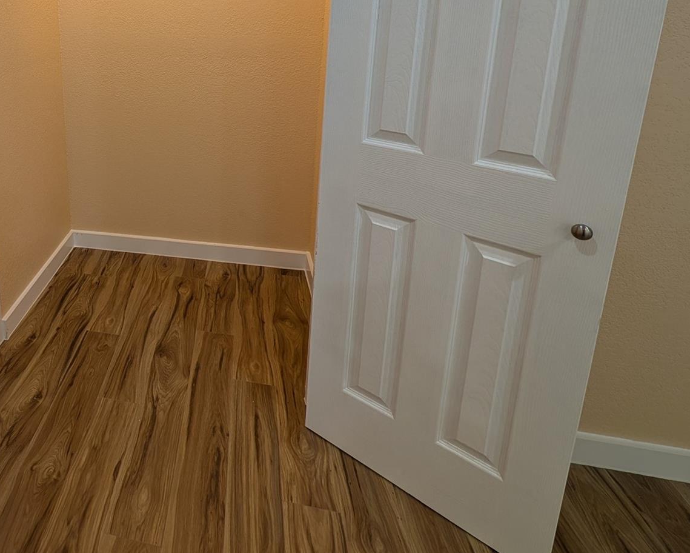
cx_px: 138
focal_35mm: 21
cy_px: 96
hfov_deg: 69.9
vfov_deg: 59.4
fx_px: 429
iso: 55
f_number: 1.95
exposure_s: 1/60
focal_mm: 2.23
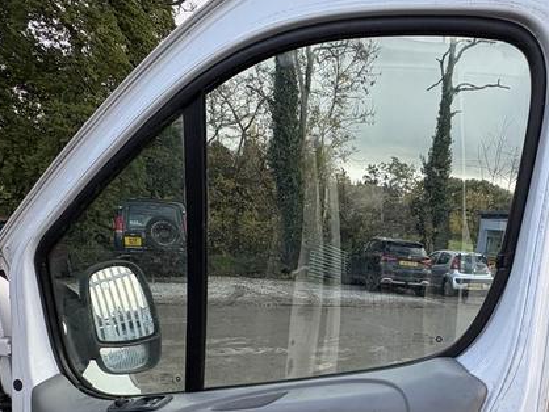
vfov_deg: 42.6
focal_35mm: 30
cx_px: 382
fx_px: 476
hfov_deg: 58.1
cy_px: 378
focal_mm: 2.22
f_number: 2.2
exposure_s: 1/222
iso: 50
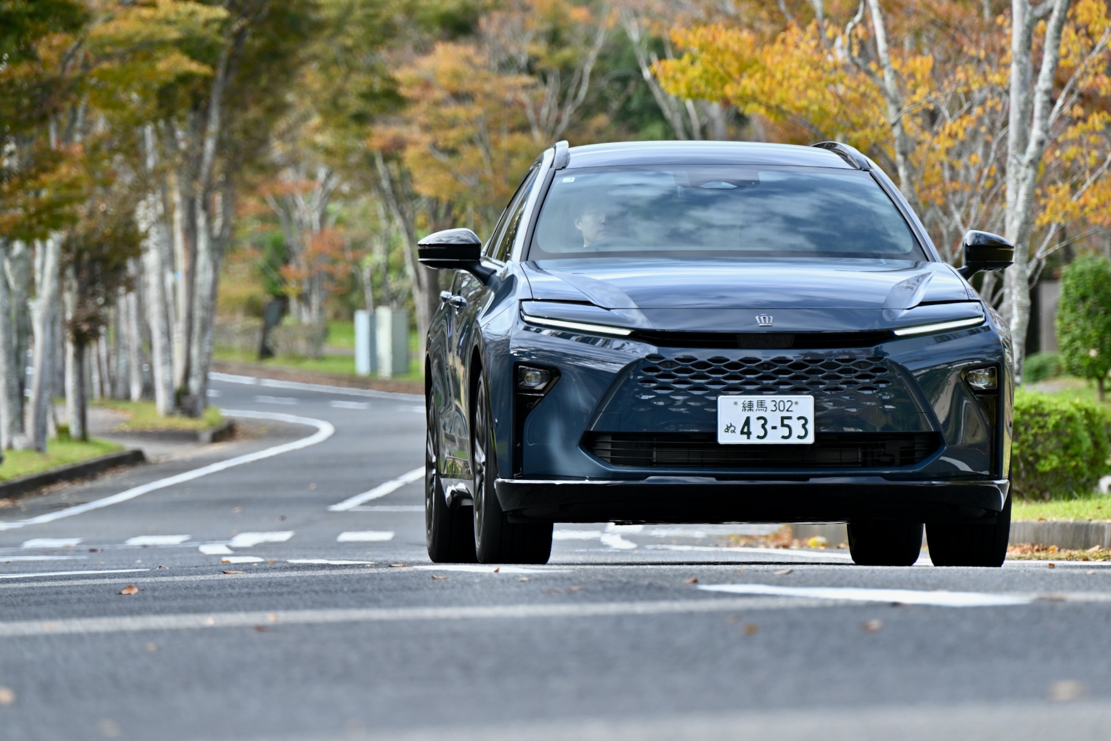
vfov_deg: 4.7
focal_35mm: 290
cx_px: 556
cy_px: 370
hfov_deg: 7.1
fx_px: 8949
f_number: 8
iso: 250
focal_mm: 290
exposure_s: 1/160
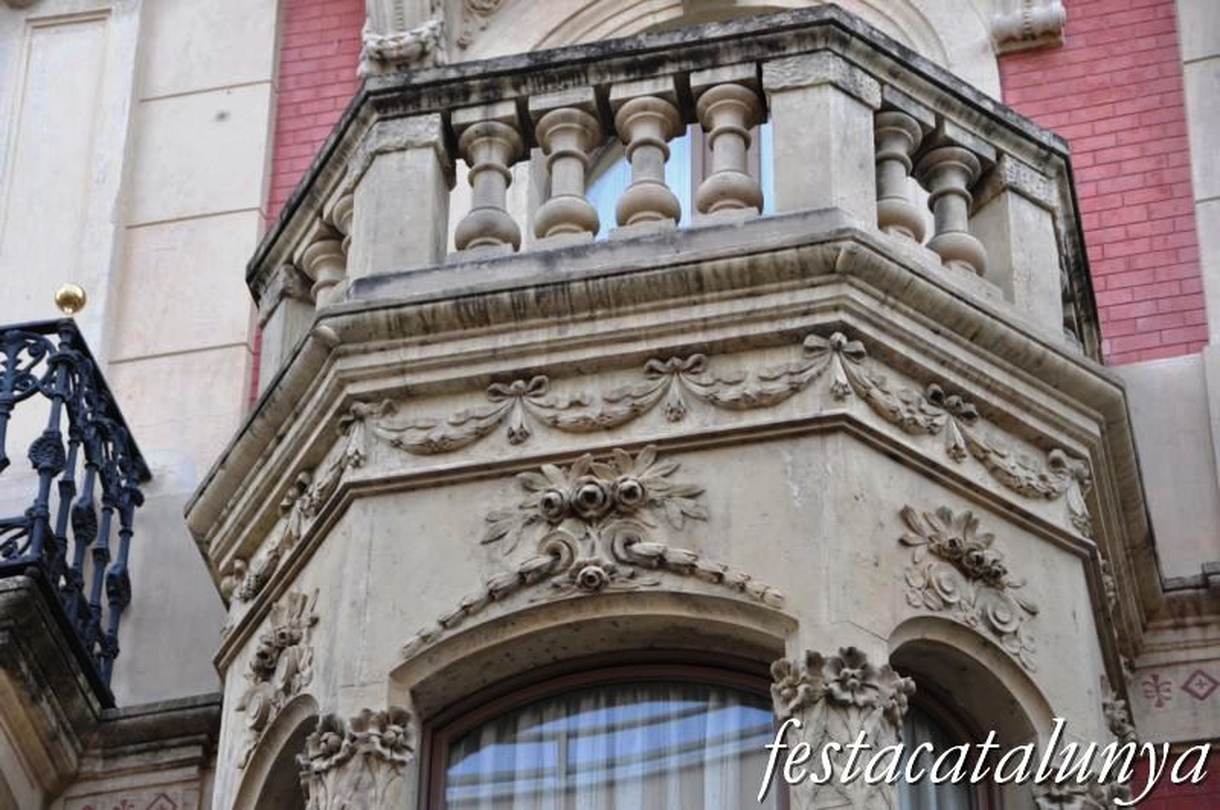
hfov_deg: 18.2
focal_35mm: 112
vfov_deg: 12.1
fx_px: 3807
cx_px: 610
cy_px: 405
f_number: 6.3
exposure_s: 1/160
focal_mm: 75
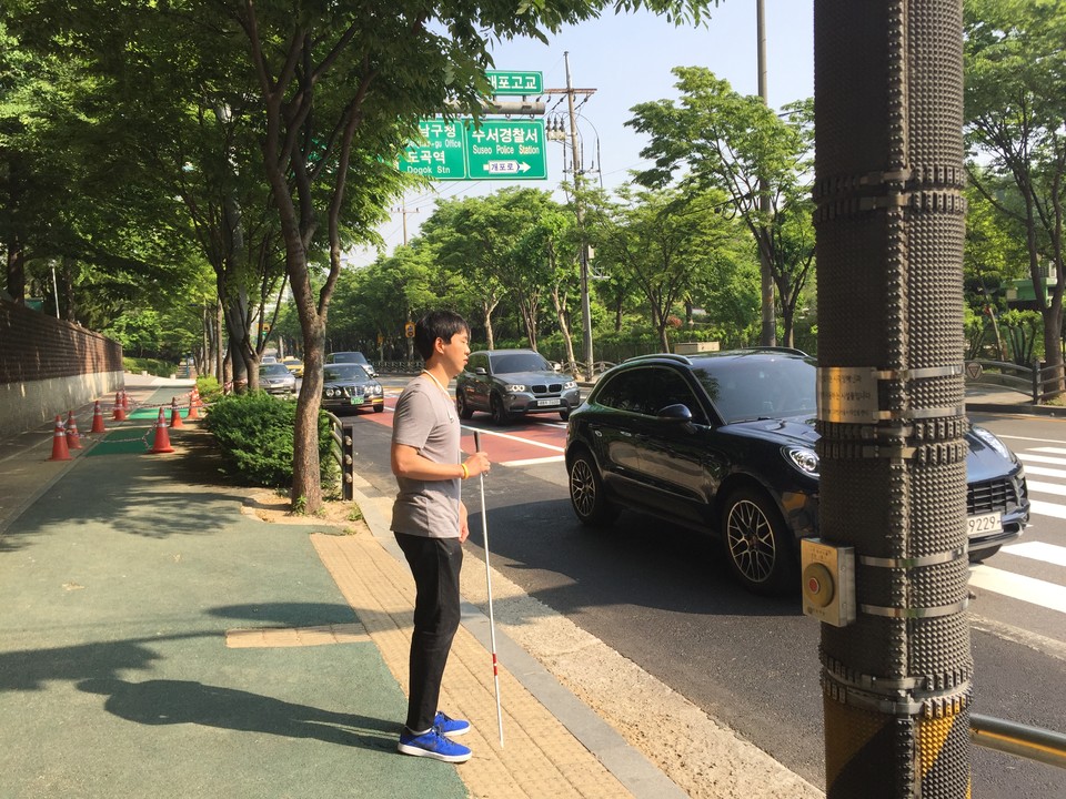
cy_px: 400
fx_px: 893
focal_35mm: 29
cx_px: 533
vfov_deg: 48.2
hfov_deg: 61.7
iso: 32
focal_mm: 4.15
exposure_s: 1/964
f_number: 2.2
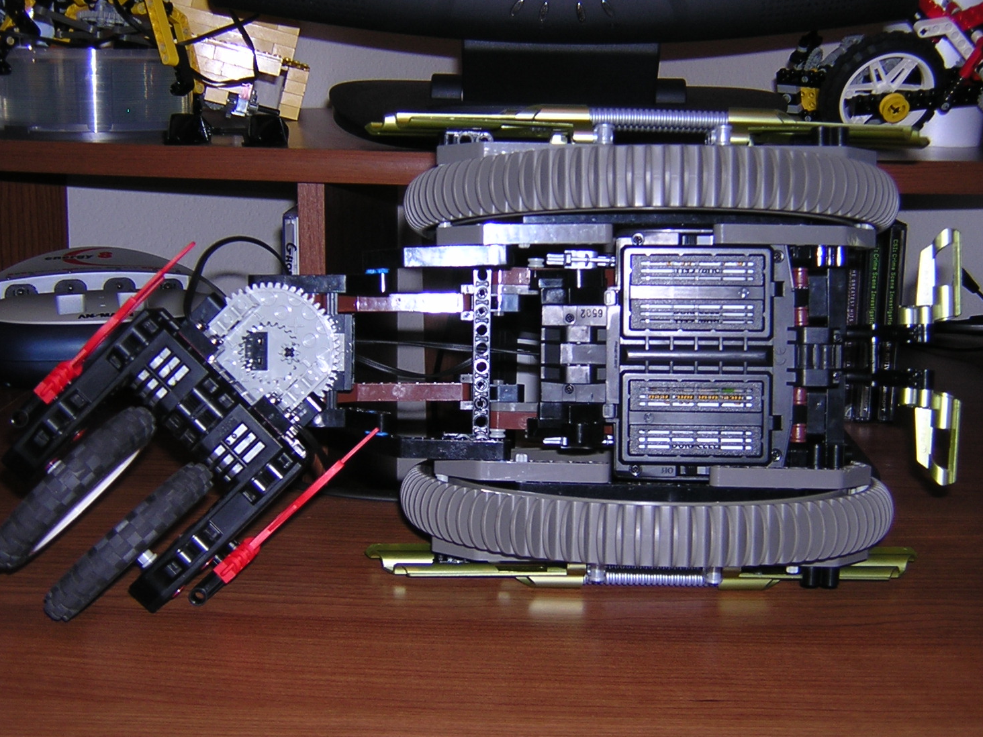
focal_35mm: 47
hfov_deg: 40.4
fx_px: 1335
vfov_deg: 30.9
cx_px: 493
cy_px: 339
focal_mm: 5.6
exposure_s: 1/60.1
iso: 100
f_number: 2.8
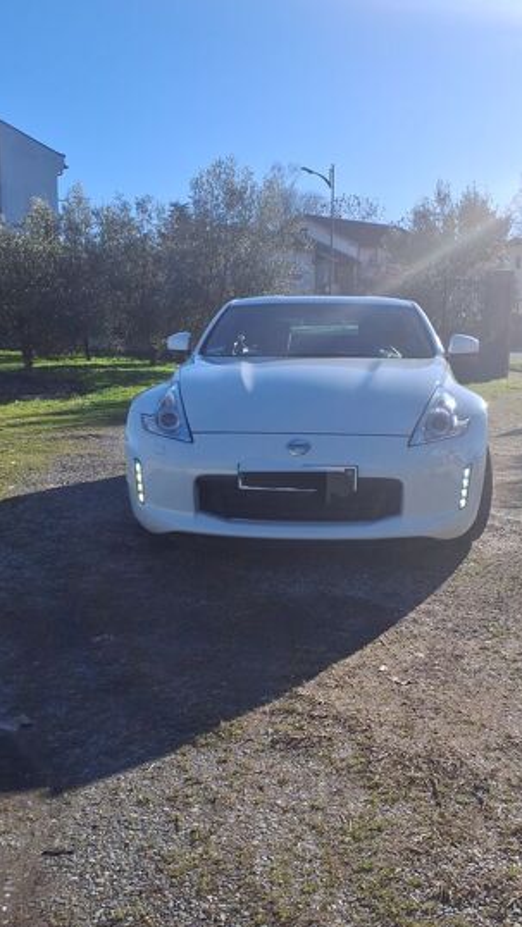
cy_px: 510
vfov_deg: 56.5
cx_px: 317
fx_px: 860
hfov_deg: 33.6
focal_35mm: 35
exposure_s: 1/3333
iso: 40
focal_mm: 3.58
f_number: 1.9
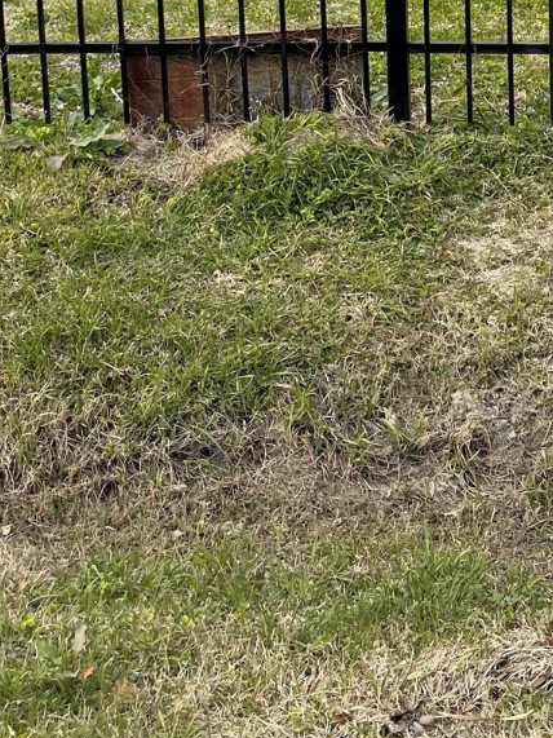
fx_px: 1492
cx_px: 432
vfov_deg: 25.4
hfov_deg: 20.8
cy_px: -114
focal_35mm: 70
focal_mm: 5.1
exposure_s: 1/1513
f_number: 1.6
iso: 32
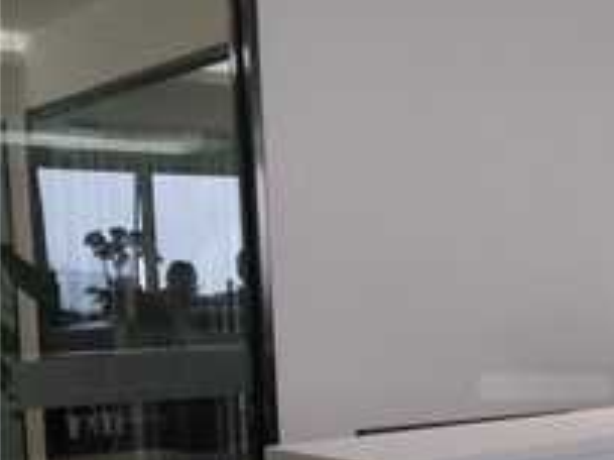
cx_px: 753
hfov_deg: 25.1
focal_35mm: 69
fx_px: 1223
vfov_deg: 20.9
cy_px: 392
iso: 100
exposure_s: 1/33
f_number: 2
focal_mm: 2.96
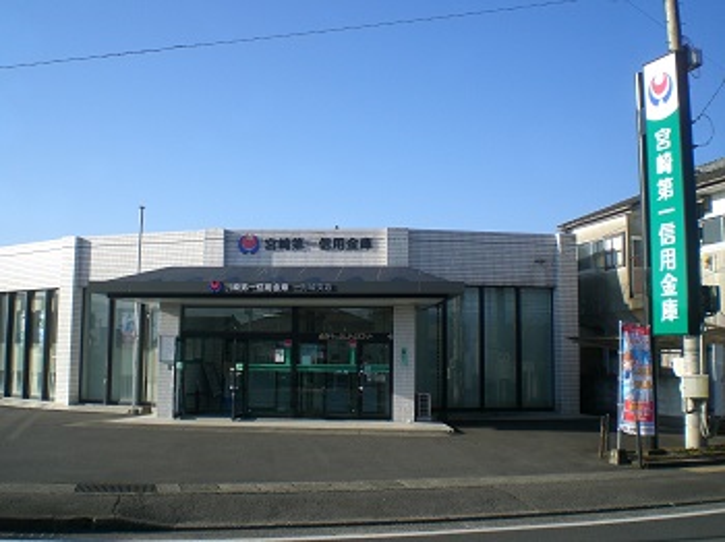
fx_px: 795
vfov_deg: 37.7
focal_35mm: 38
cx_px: 362
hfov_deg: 49.0
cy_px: 271
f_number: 4.4
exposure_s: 1/320
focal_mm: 6.3
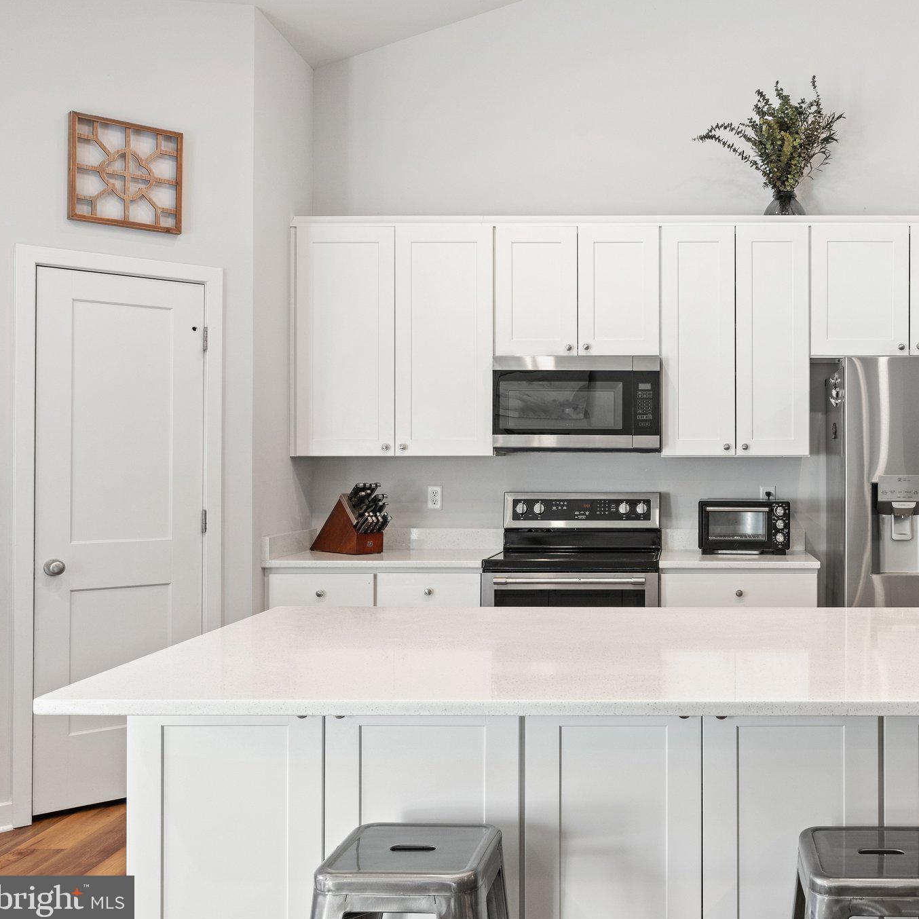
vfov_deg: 46.0
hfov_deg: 44.6
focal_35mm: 36
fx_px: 1081
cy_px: 462
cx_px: 679
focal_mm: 28
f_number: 8
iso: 640
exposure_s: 1/5
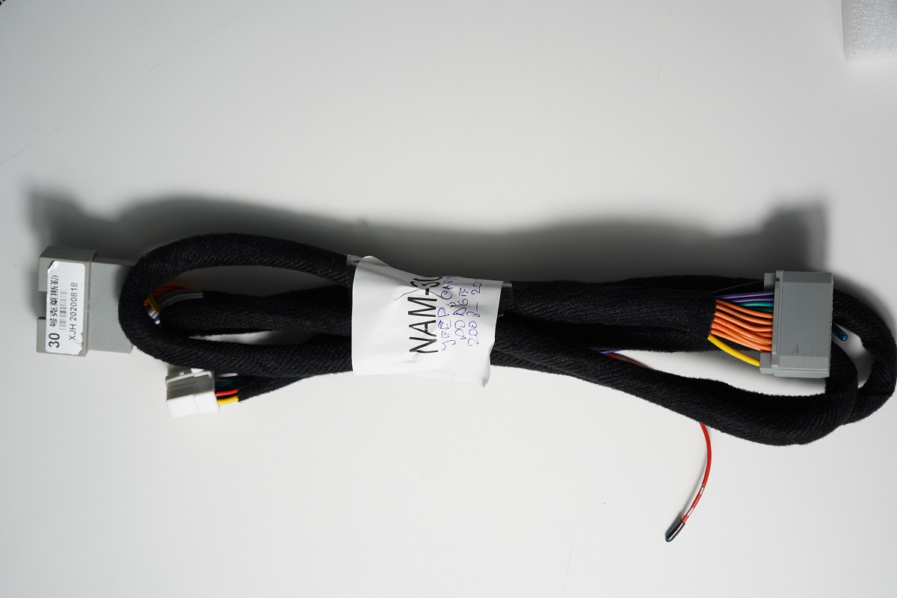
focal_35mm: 59
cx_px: 448
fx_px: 1470
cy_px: 299
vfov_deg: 23.0
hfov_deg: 33.9
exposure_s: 1/60
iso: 160
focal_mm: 59
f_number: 5
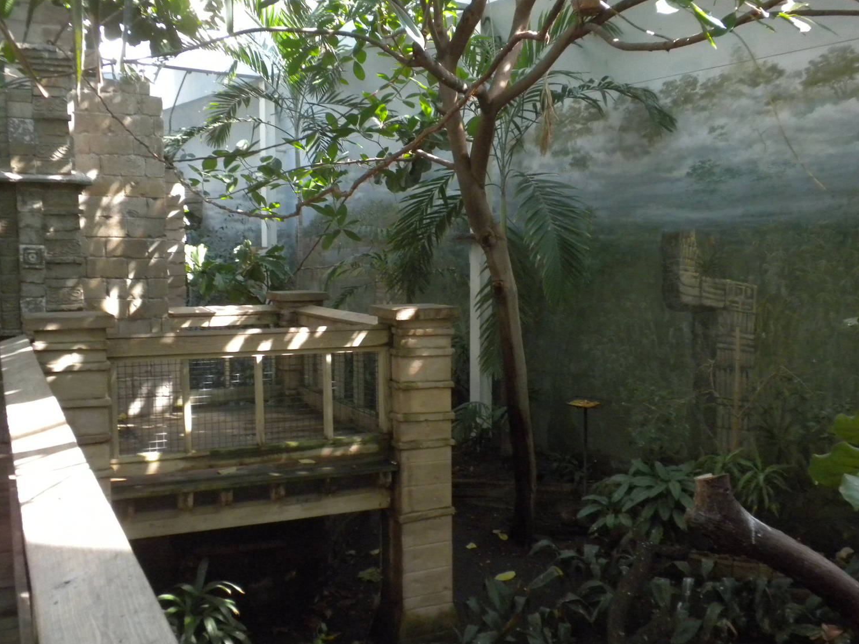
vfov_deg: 36.0
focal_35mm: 40
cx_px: 416
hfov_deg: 46.8
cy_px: 326
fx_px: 993
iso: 400
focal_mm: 6.6
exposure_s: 1/58.8
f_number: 3.5
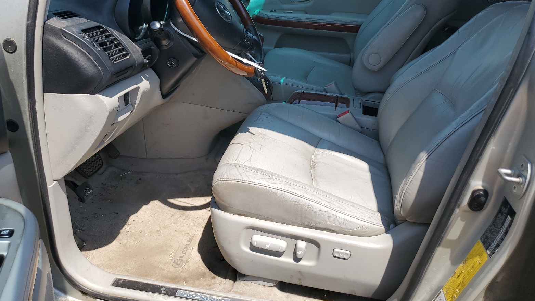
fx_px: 411
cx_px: 268
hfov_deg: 66.1
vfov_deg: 39.8
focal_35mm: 29
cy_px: 107
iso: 50
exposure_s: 1/2500
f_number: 1.5
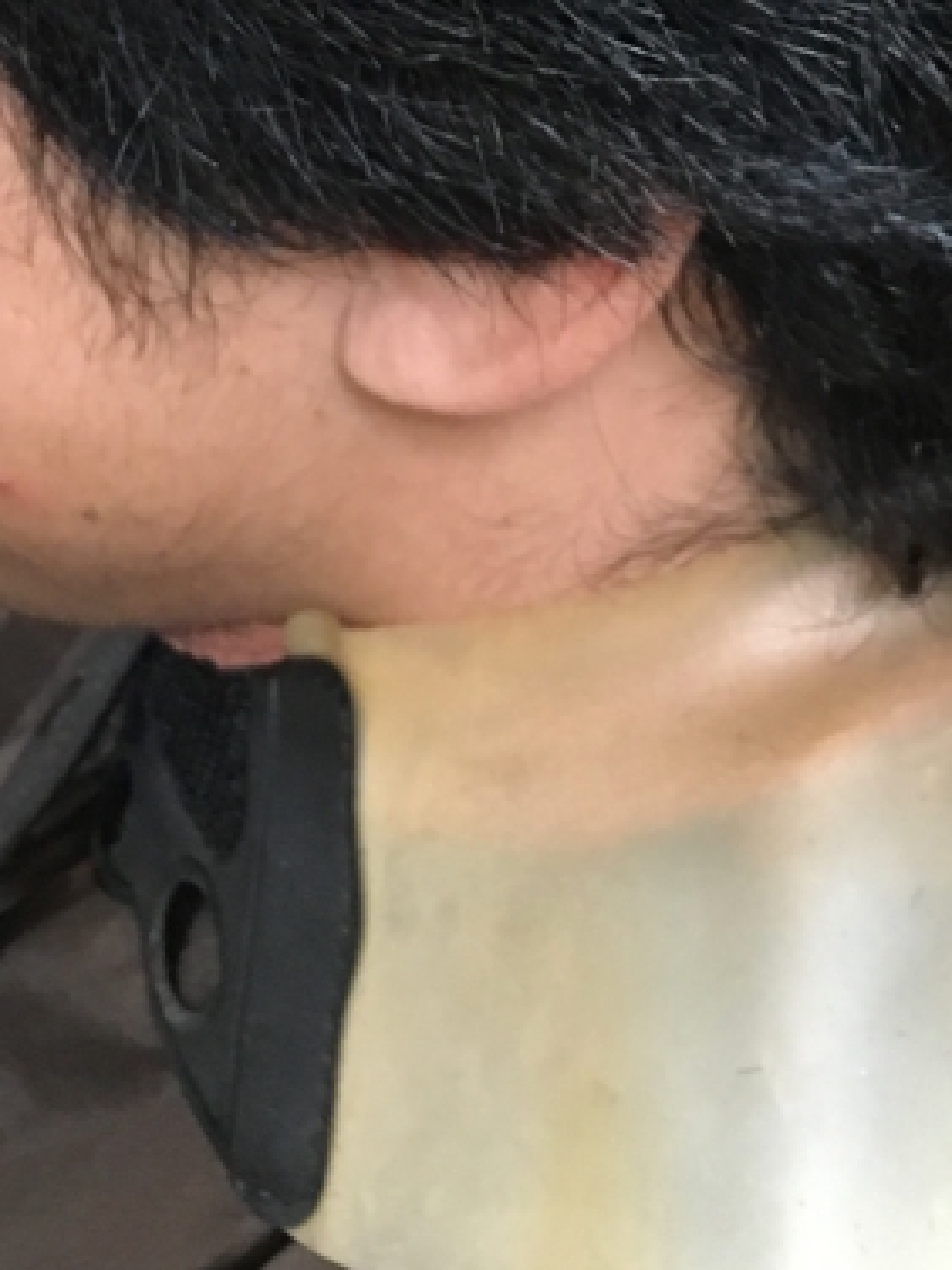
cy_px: -351
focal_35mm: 79
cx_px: 462
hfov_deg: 18.7
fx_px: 2897
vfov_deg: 22.3
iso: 200
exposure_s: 1/30
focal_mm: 4.15
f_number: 2.2
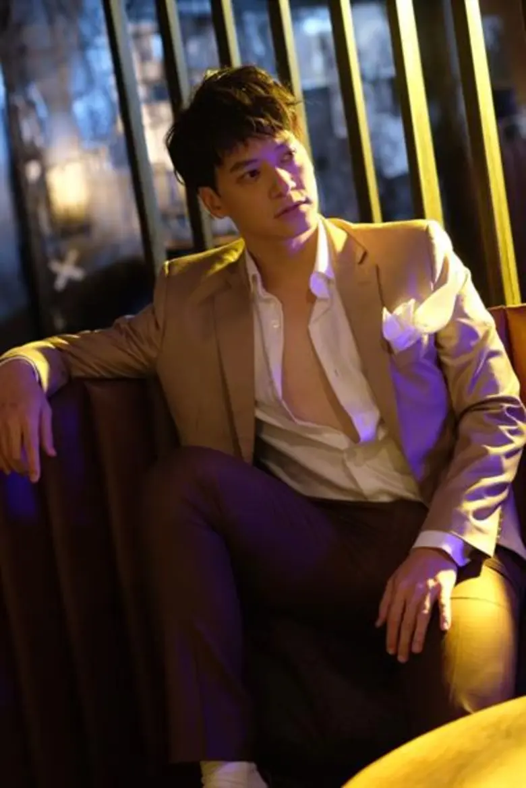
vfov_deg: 24.2
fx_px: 1841
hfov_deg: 16.3
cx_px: 263
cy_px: 394
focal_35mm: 84
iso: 640
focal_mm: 56
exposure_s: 1/30
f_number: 2.2
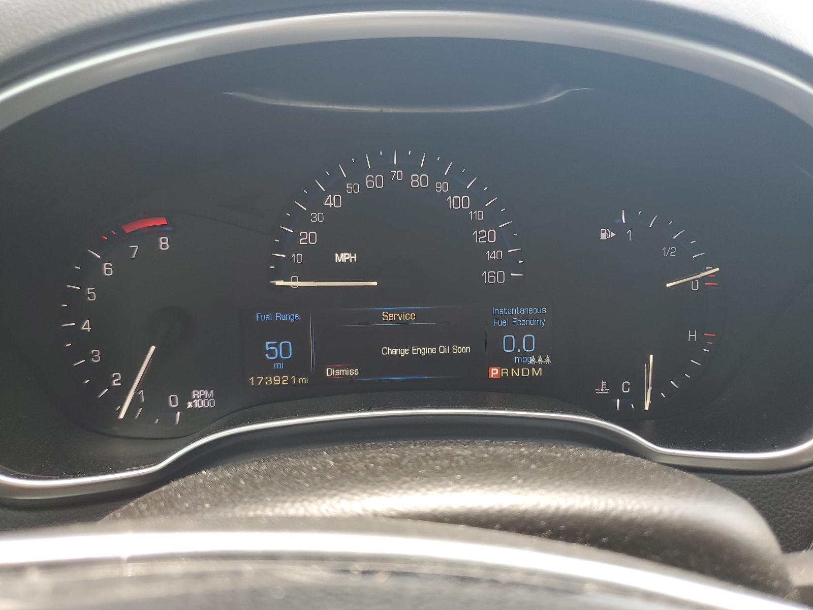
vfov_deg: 53.1
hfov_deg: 67.3
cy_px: 305
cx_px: 406
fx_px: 611
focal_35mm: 26
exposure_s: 1/120
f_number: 1.5
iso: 54
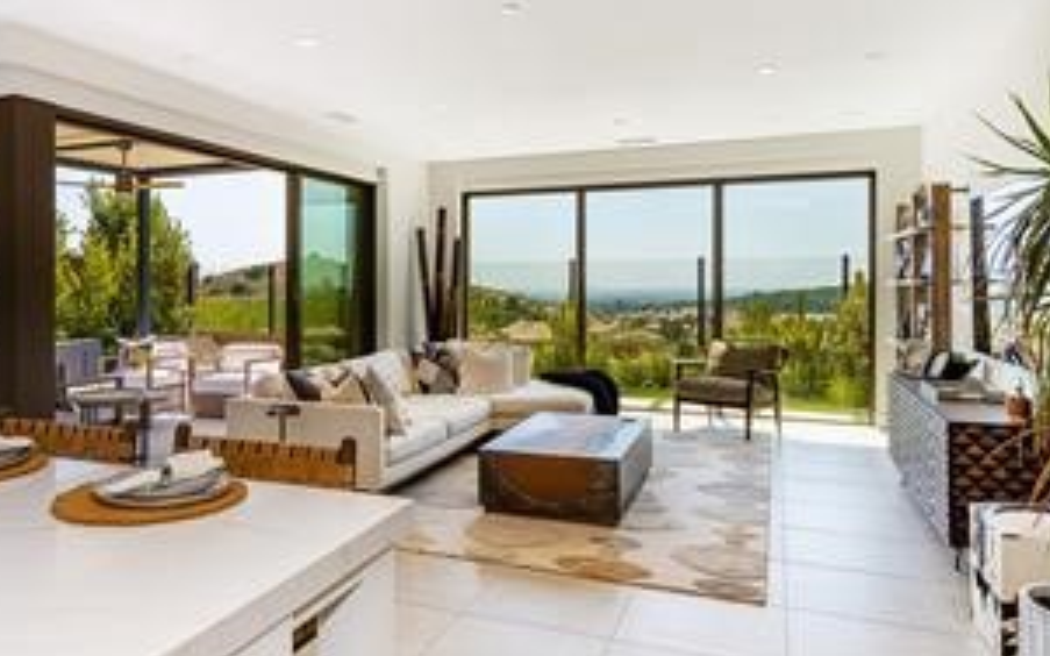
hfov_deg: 68.4
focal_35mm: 27
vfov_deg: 46.5
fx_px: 762
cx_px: 419
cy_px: 300
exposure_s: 1/200
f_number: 10
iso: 100
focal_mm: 20.5
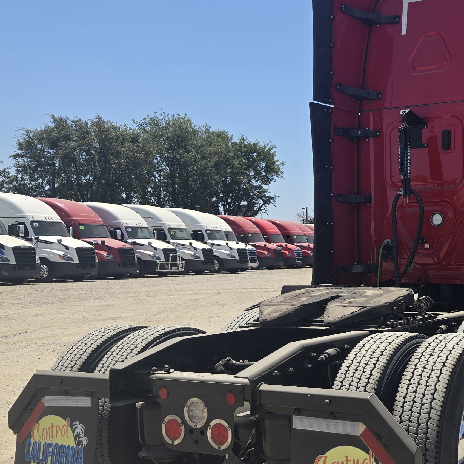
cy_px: 262
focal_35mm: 48
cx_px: 440
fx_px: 728
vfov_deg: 35.3
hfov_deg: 33.0
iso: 25
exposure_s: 1/2010
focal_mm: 5.4
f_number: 1.8
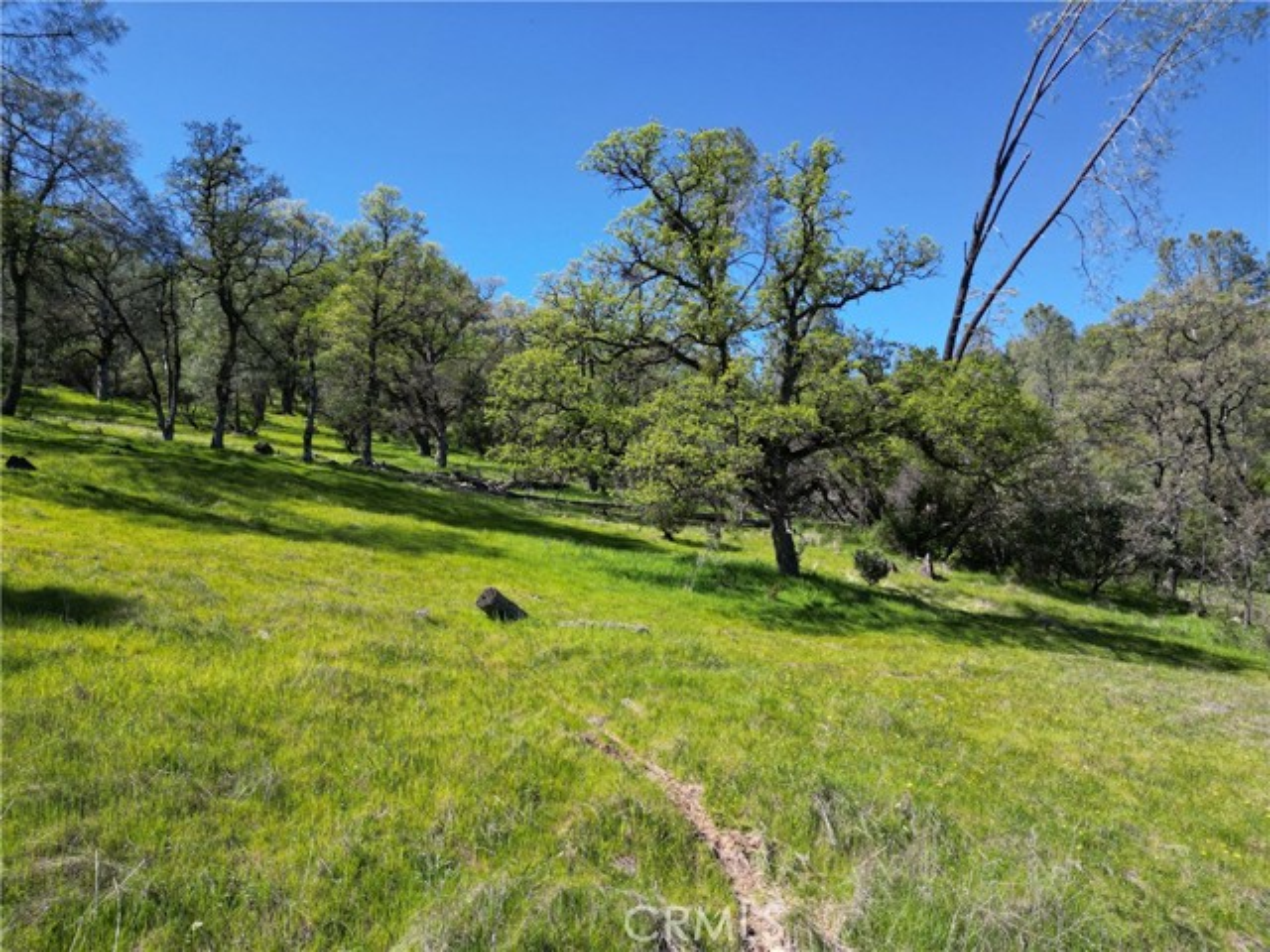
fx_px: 881
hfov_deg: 71.6
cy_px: 476
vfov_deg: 56.8
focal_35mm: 24
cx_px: 635
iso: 110
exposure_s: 1/1600
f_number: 1.7
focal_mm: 6.72
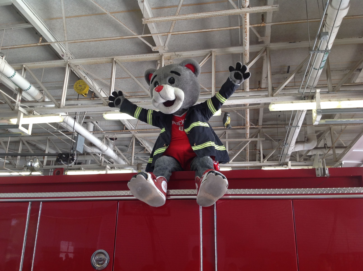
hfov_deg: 52.7
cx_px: 182
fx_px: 366
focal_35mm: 35
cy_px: 136
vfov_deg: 40.6
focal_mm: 4.28
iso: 50
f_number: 2.4
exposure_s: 1/40
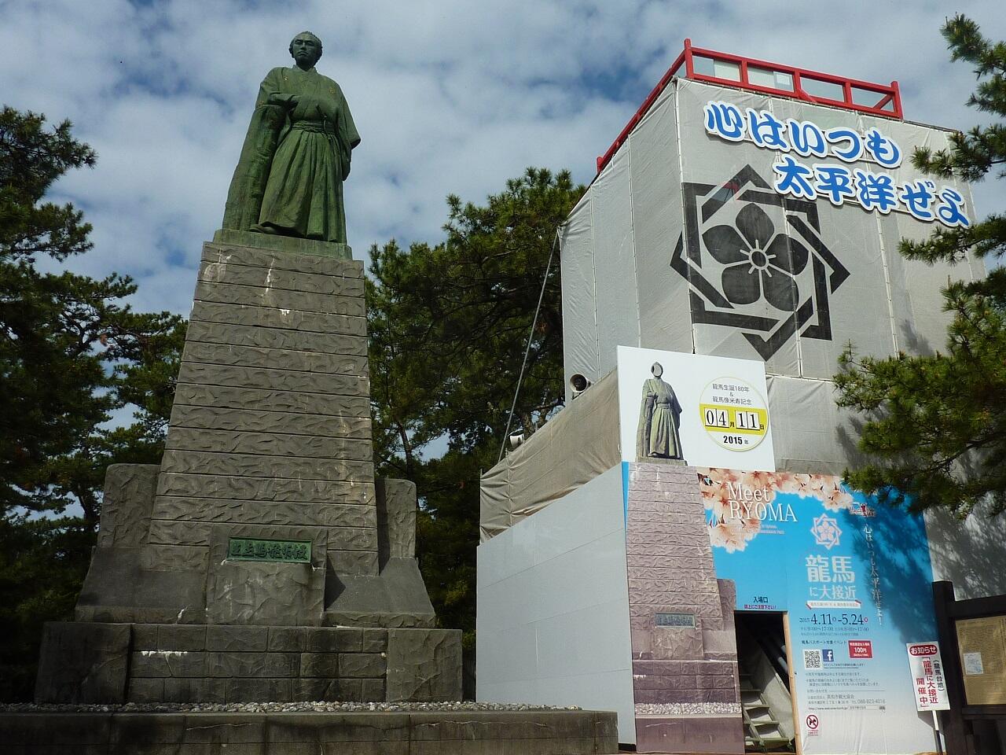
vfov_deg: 44.2
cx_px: 503
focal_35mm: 32
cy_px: 378
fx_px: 930
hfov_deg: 56.8
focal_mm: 4.1
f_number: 5.6
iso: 80
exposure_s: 1/640
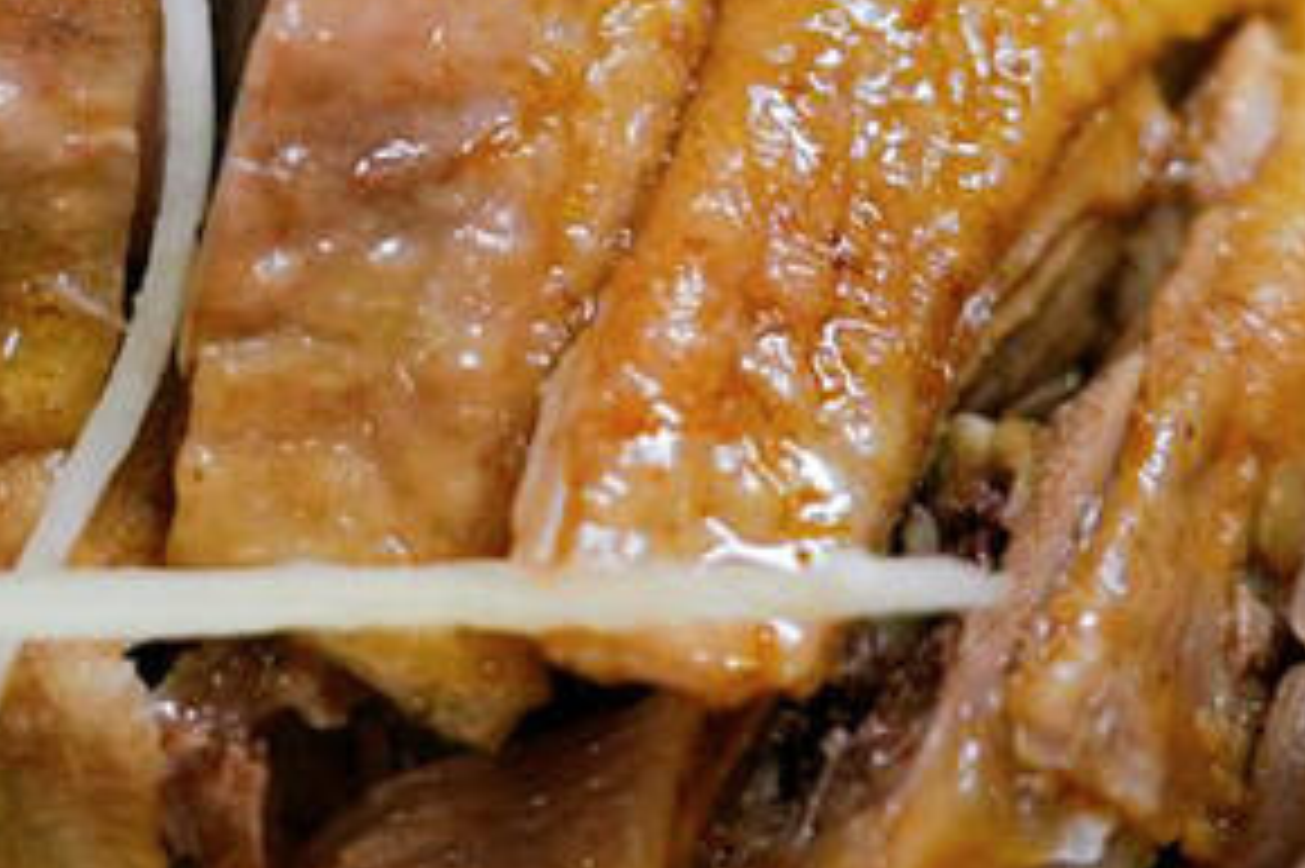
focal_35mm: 199
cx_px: 423
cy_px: -45
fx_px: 7209
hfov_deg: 10.3
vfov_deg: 6.9
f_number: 4
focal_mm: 68
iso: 1250
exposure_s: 1/80
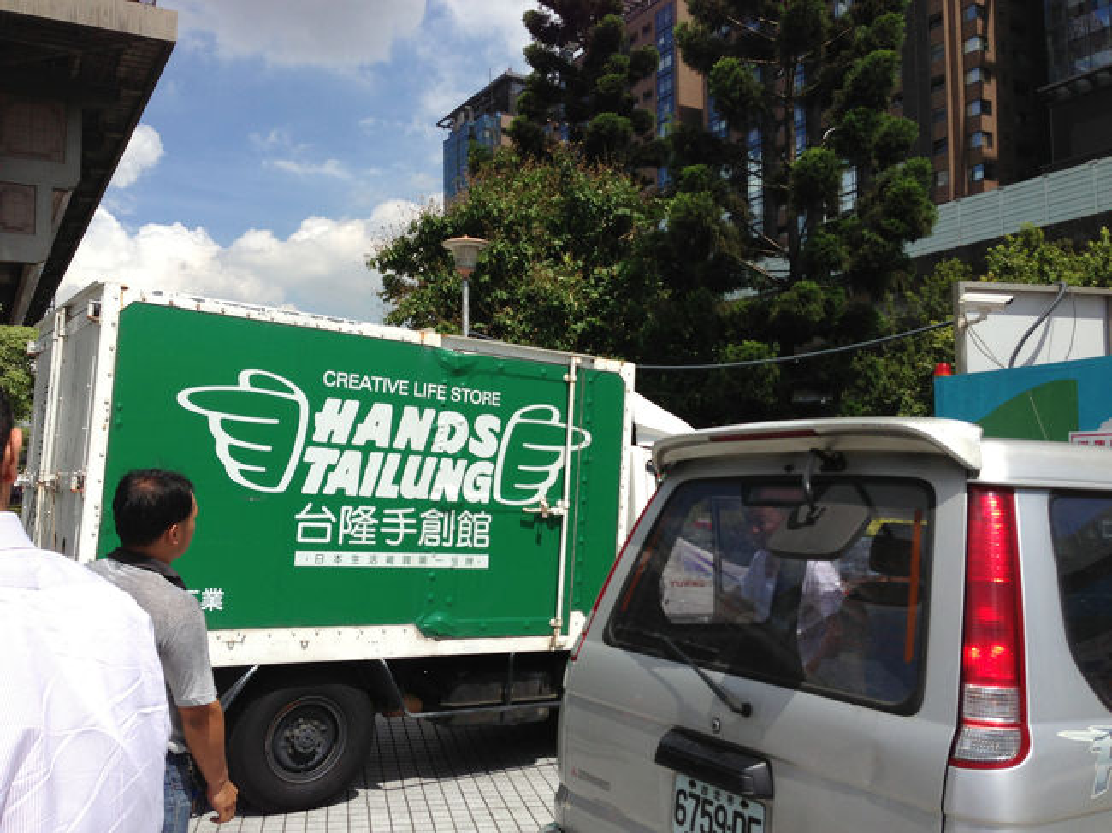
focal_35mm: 33
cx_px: 556
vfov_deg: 42.9
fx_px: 1060
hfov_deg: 55.4
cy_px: 416
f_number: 2.4
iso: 50
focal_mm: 4.13
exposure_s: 1/2358
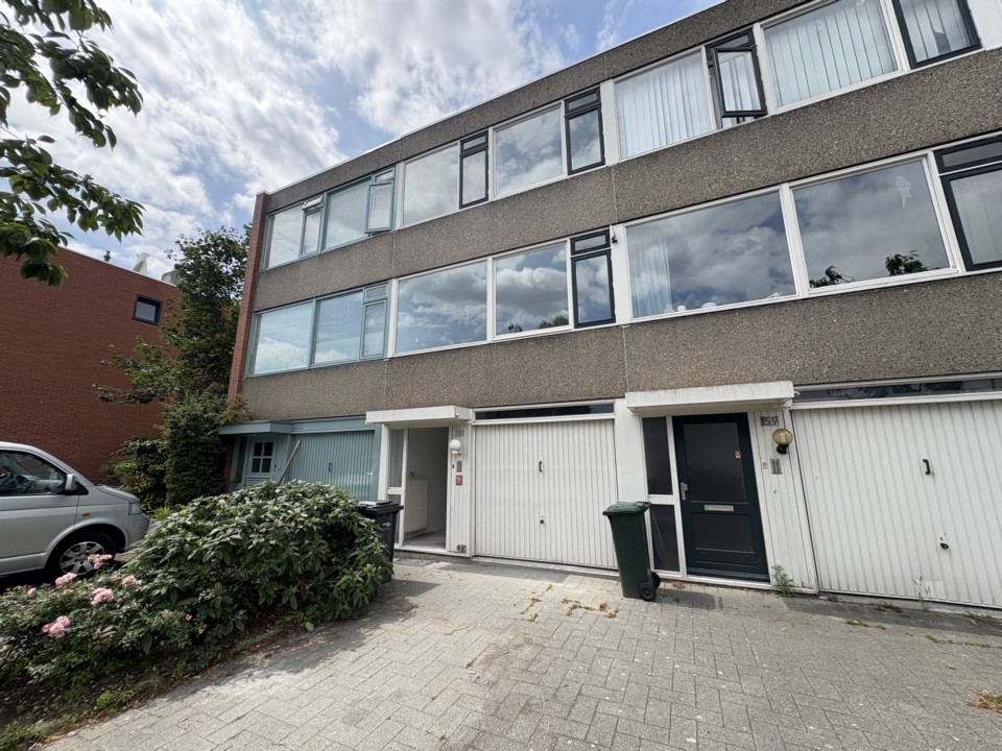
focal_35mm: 14
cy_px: 376
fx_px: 405
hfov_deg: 102.1
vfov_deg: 85.7
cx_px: 501
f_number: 2.2
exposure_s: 1/1198
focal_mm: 2.22
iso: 40
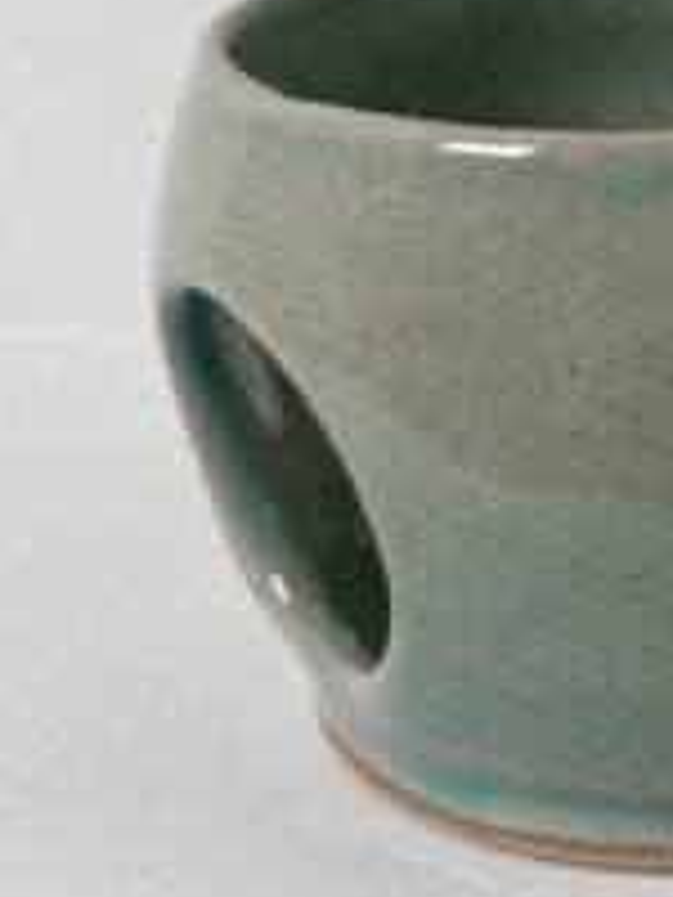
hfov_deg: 15.1
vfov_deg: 20.4
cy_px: 395
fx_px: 2489
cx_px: 669
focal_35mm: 96
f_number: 1.78
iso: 80
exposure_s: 1/121
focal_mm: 6.86
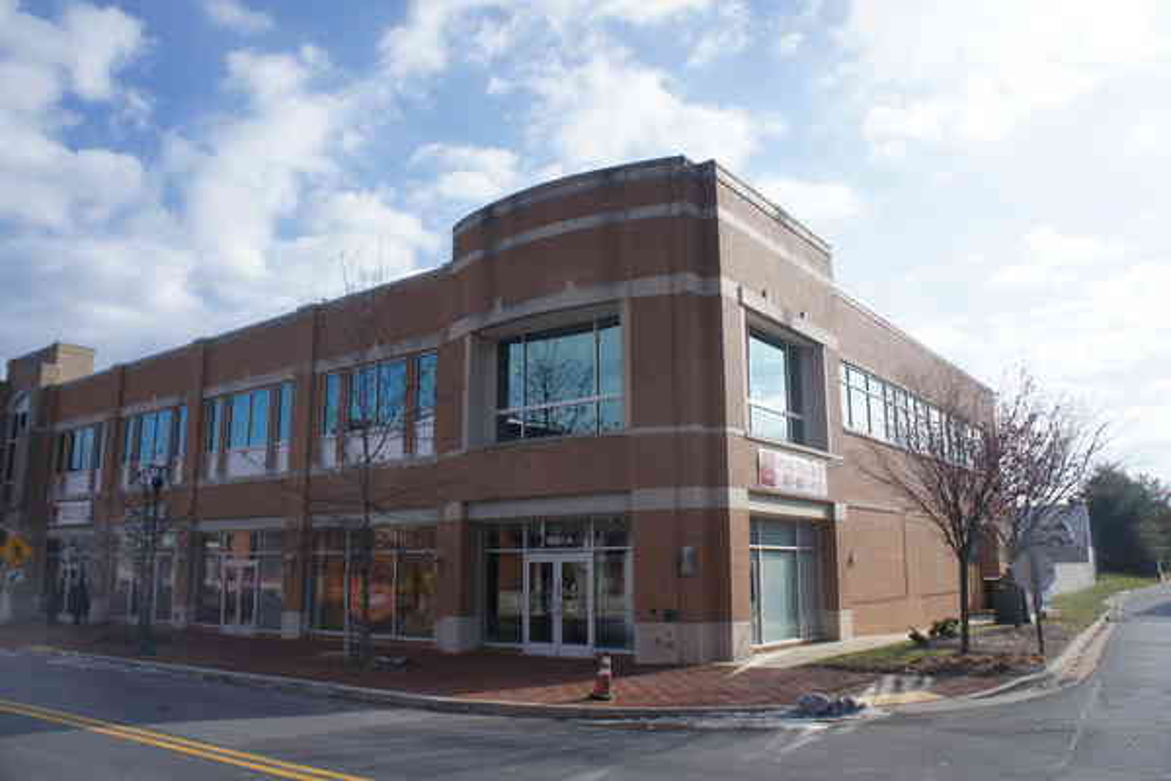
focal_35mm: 27
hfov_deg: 67.4
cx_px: 586
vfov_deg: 47.9
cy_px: 390
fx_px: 878
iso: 200
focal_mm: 18
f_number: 7.1
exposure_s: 1/500
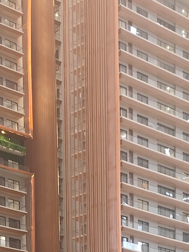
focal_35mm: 111
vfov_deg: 14.4
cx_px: 157
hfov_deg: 13.3
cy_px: 522
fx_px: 808
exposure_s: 1/100
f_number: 1.65
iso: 160
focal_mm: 6.19
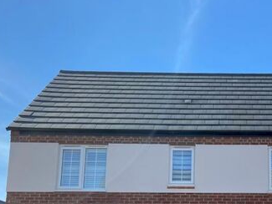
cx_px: 231
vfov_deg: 24.9
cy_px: 202
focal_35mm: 56
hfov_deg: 33.0
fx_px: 440
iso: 32
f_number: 1.8
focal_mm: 4.25
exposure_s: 1/1779
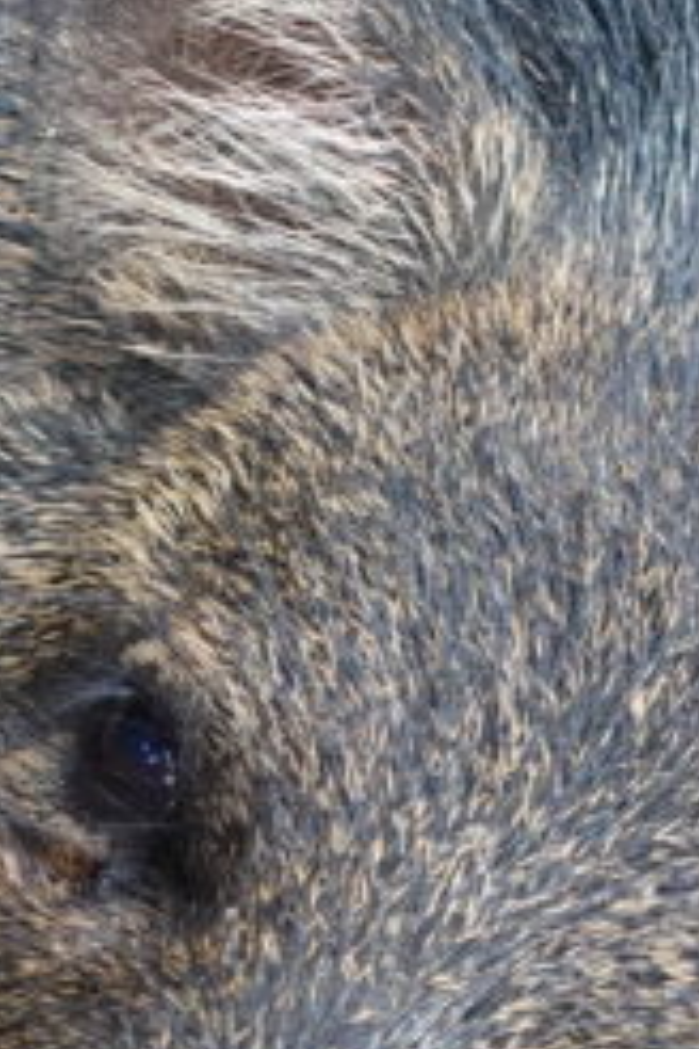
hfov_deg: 5.6
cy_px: 942
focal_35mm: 246
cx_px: 399
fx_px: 7164
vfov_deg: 8.3
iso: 400
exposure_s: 1/250
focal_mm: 22.19
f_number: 3.2
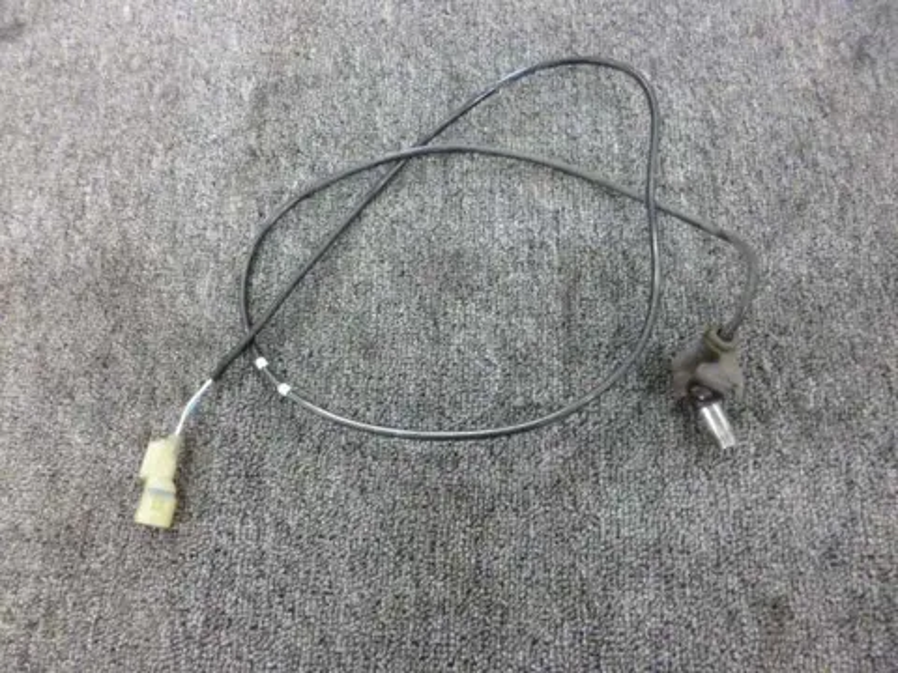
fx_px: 623
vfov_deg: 56.8
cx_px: 449
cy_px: 336
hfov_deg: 71.6
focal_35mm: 24
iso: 800
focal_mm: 4.3
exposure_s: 1/15
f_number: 2.5
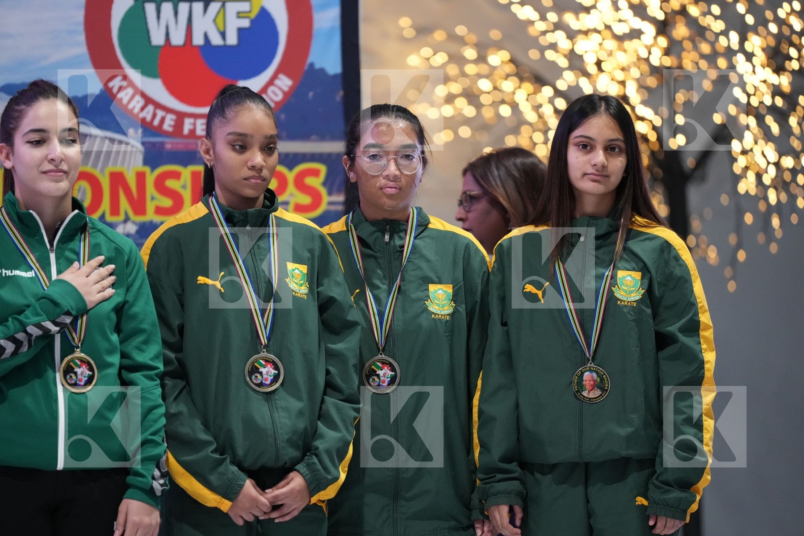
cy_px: 268
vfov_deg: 6.9
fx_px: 4466
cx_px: 402
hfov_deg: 10.3
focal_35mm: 200
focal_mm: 200
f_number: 2.8
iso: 4000
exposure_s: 1/250
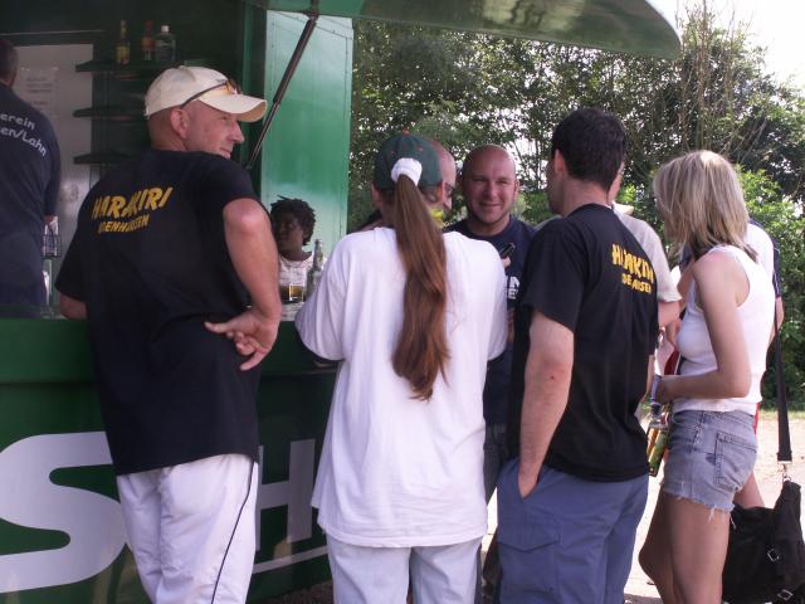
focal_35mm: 58
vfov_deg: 25.2
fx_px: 1349
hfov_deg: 33.2
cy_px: 302
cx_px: 402
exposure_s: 1/100
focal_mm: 9.7
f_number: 5.6
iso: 50
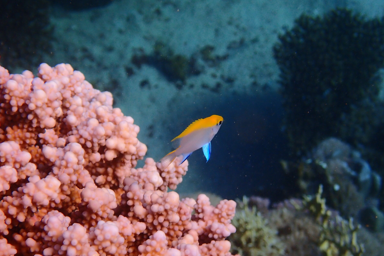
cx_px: 192
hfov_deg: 19.5
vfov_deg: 13.0
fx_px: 1120
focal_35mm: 105
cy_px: 142
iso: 200
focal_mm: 18
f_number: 6.3
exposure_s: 1/200
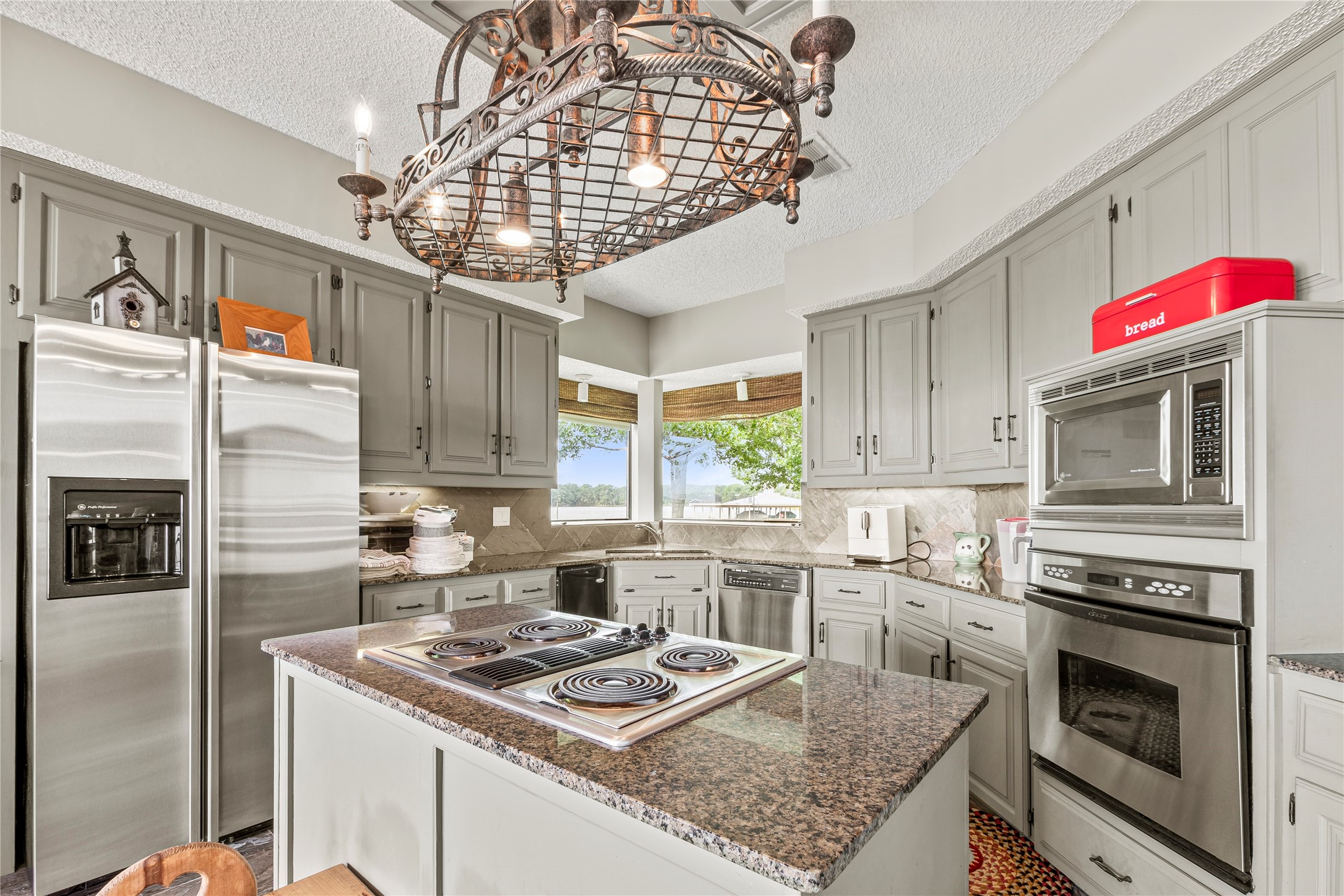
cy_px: 448
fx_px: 560
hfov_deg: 100.4
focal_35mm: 15
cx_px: 672
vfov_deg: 77.3
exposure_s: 1/3
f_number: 9
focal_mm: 10
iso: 100
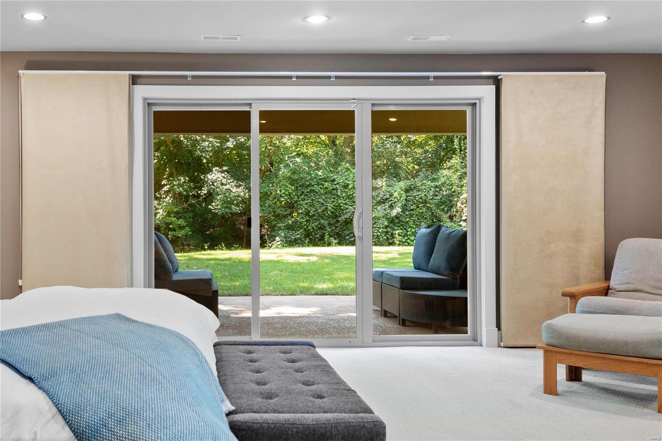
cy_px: 220
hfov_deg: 53.1
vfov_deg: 36.9
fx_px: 662
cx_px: 331
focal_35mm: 36
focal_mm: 18
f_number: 6.3
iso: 400
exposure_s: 1/10
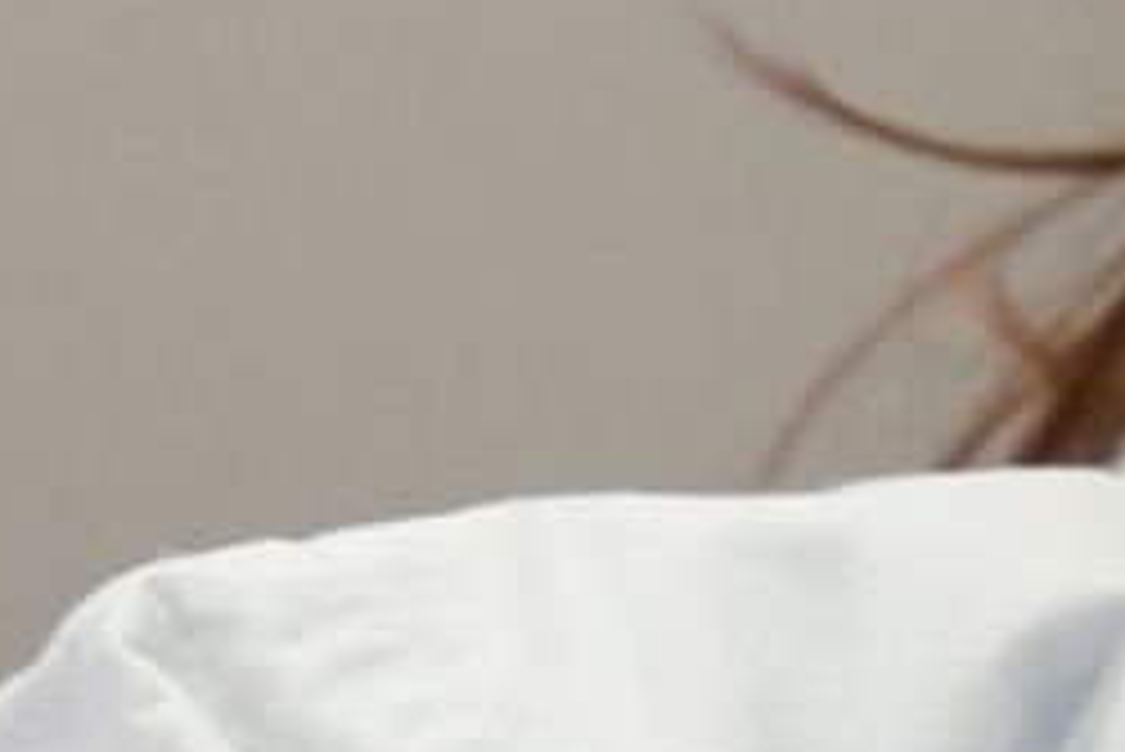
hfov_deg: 0.5
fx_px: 134948
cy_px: 558
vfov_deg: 0.3
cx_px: 1040
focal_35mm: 4316
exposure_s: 1/500
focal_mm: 400
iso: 1600
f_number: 2.8
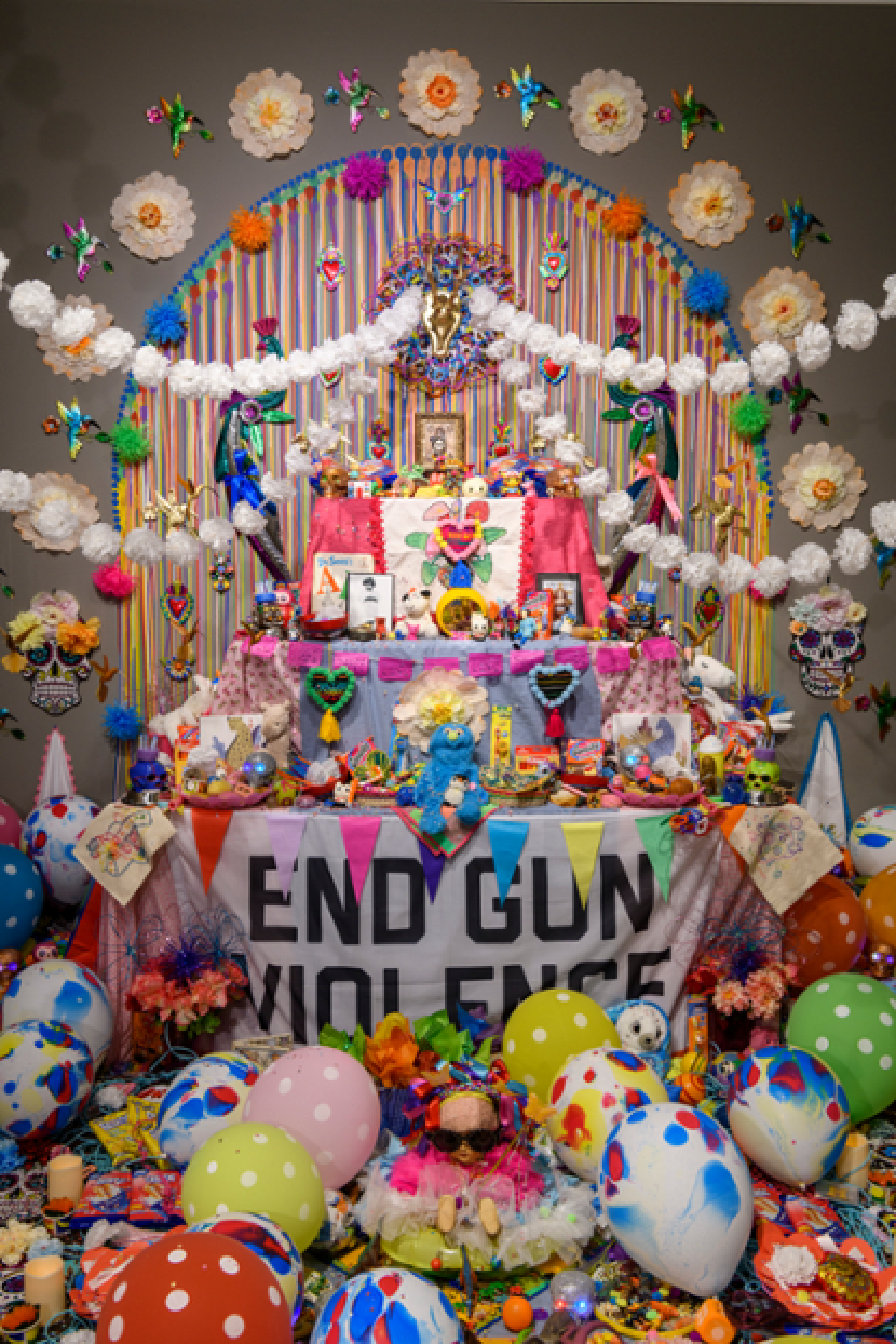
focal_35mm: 35
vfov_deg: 54.4
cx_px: 448
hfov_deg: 37.9
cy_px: 672
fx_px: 1306
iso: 250
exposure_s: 1/8
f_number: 10
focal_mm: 35
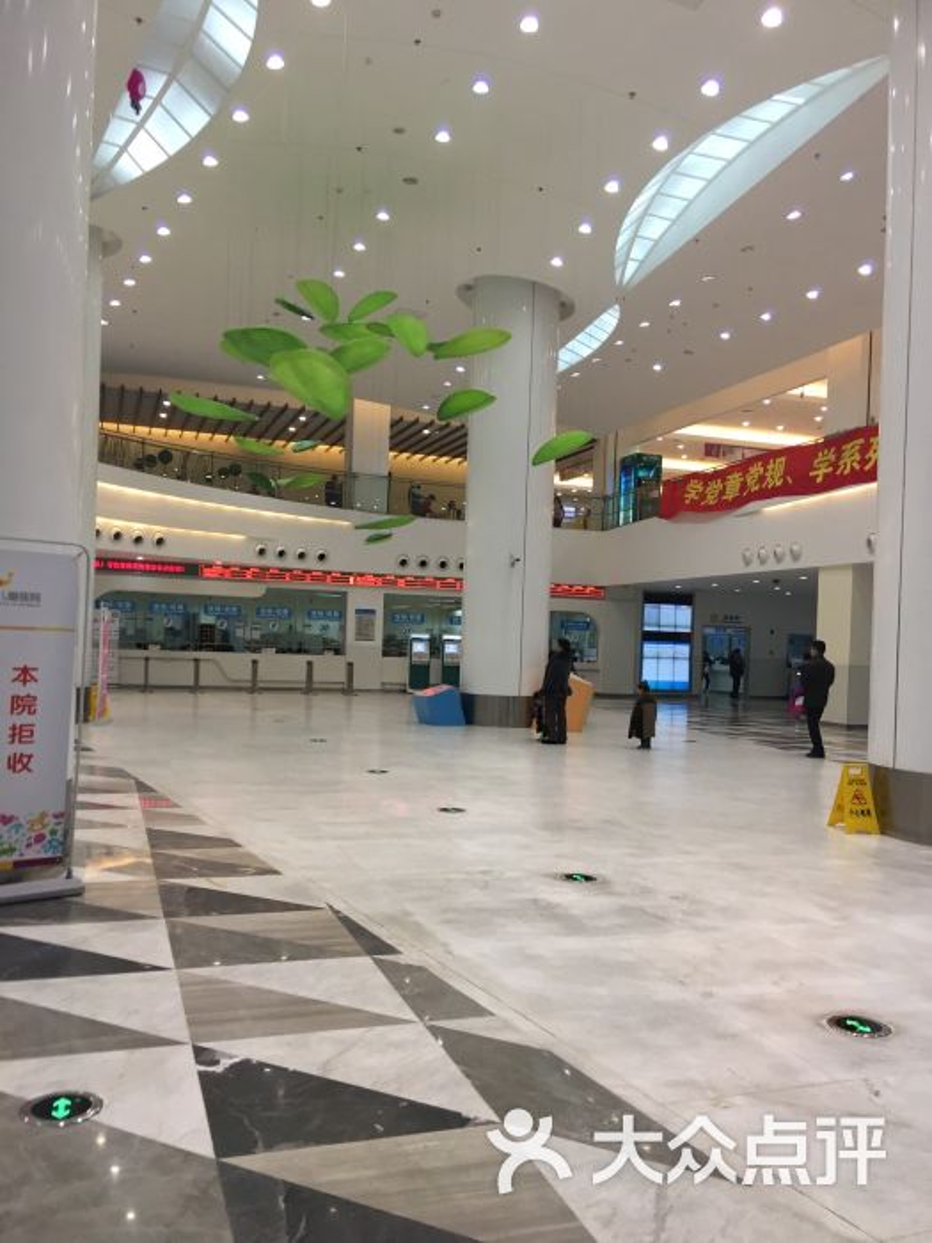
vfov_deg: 61.7
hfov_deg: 48.2
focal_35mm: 29
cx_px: 466
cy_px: 622
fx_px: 1041
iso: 32
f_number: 2.2
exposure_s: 1/33
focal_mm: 4.15
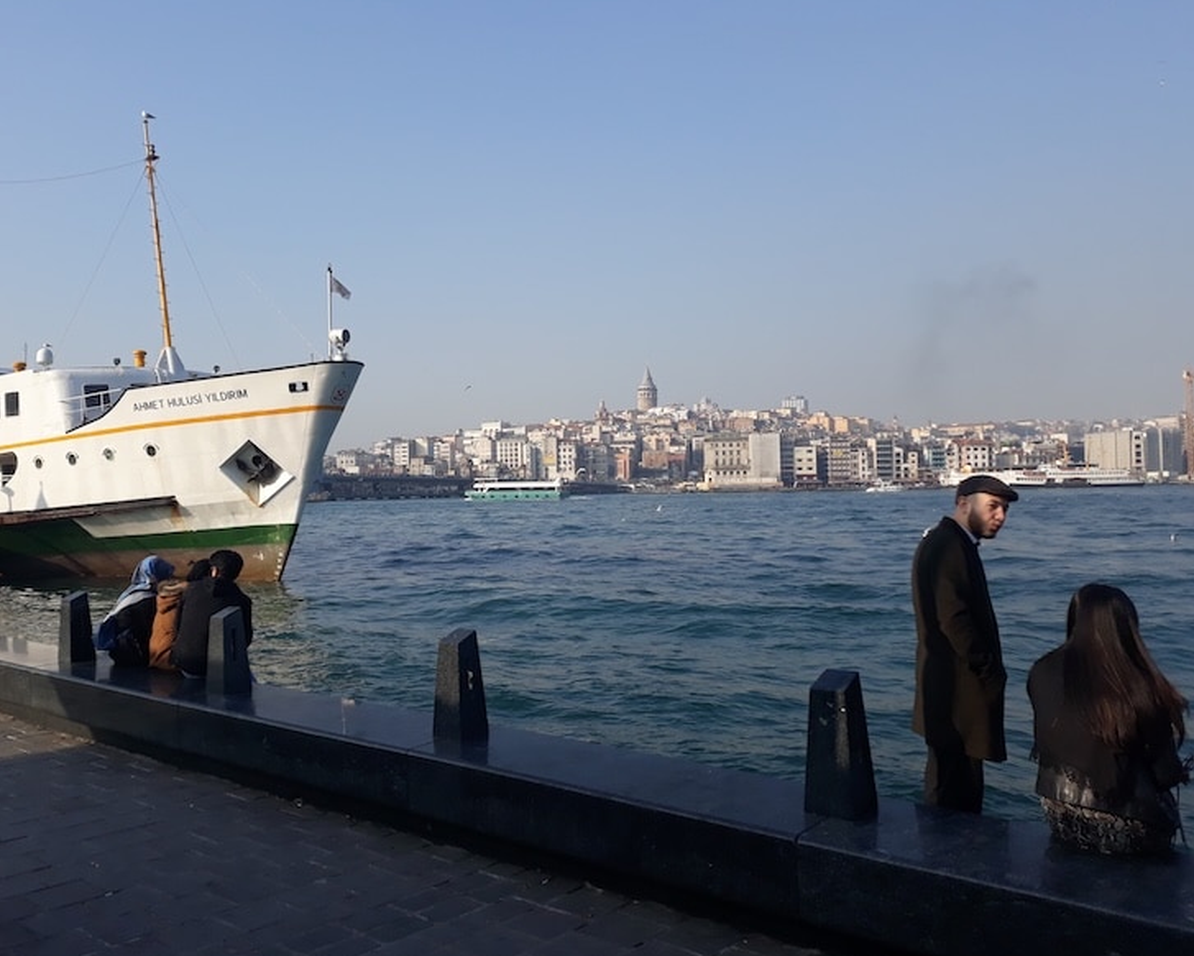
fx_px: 1025
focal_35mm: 29
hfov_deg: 60.3
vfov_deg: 50.0
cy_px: 475
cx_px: 539
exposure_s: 1/1451
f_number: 1.7
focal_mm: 3.71
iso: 40
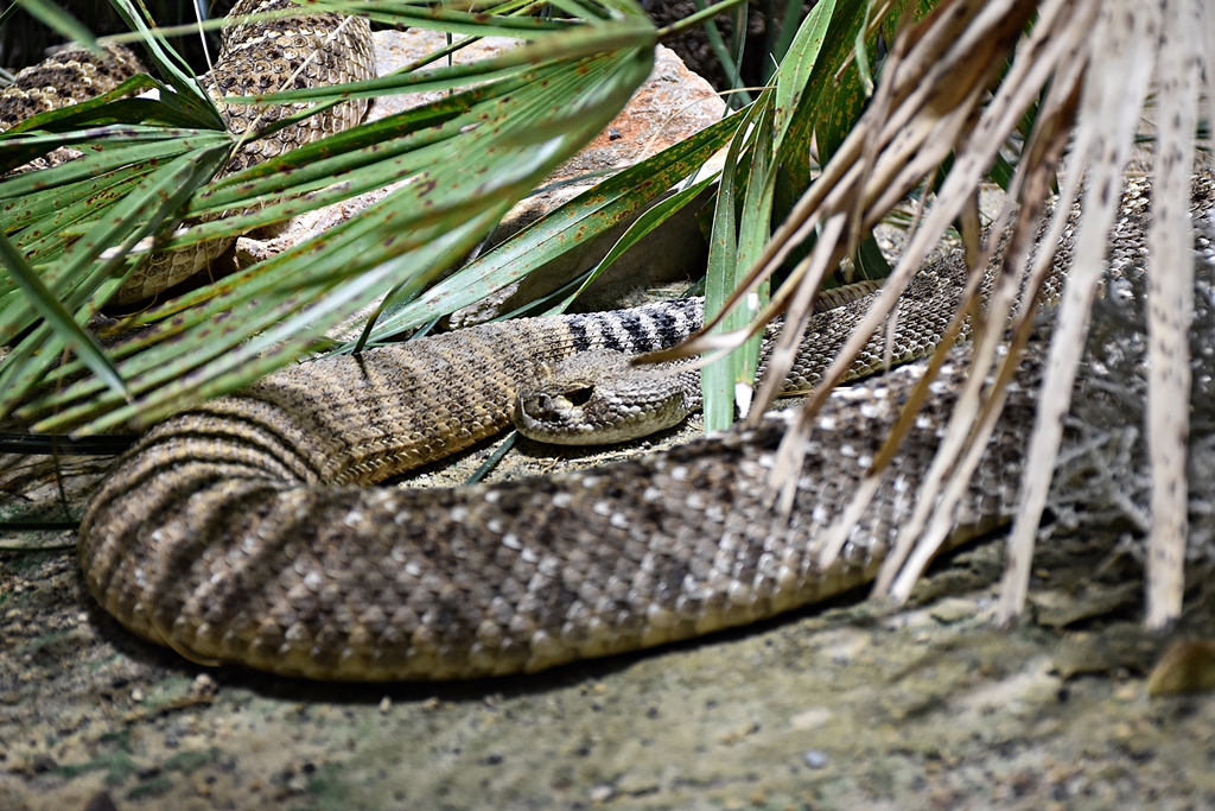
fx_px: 3341
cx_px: 608
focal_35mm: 99
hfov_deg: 20.6
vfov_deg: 13.8
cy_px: 406
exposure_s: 1/200
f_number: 5
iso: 800
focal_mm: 66
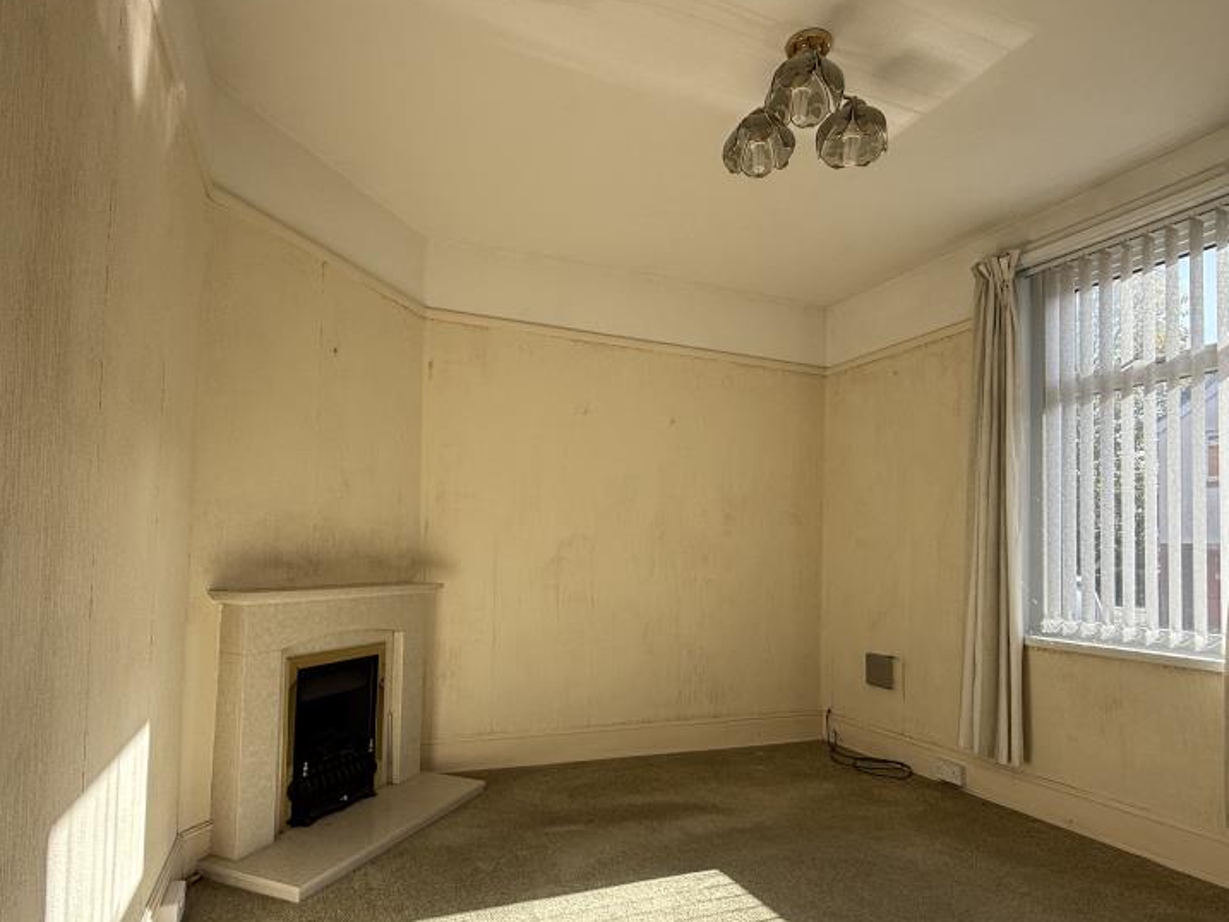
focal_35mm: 20
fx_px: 710
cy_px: 526
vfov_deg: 65.7
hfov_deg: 81.7
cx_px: 598
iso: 50
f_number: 2.2
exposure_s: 1/244
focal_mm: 2.22
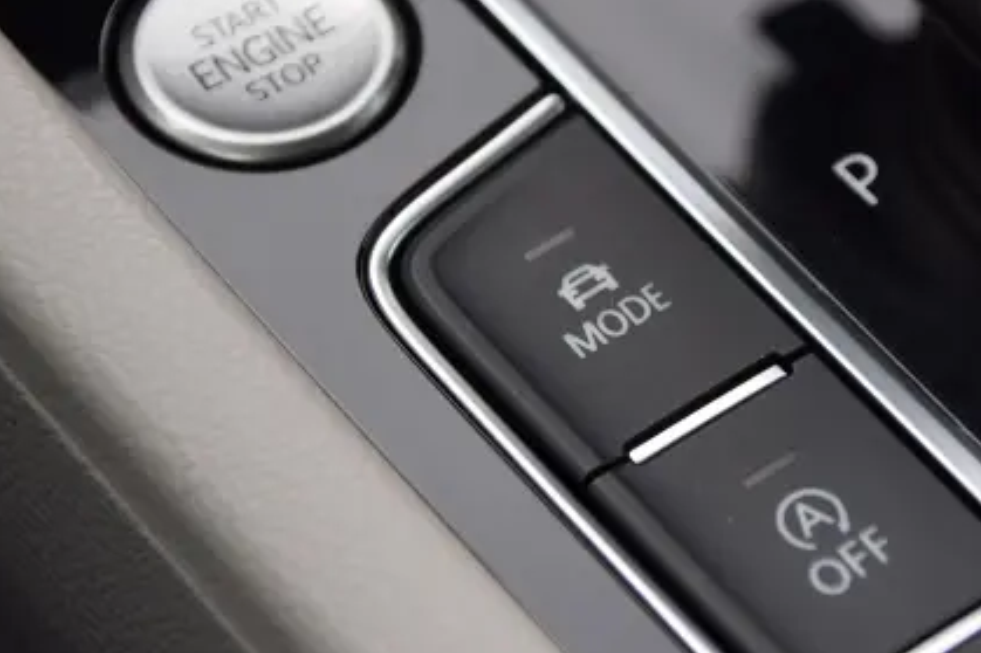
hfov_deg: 7.7
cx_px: 606
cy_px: 273
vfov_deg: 5.2
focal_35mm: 266
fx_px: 7245
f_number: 5.6
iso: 320
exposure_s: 1/250
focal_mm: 116
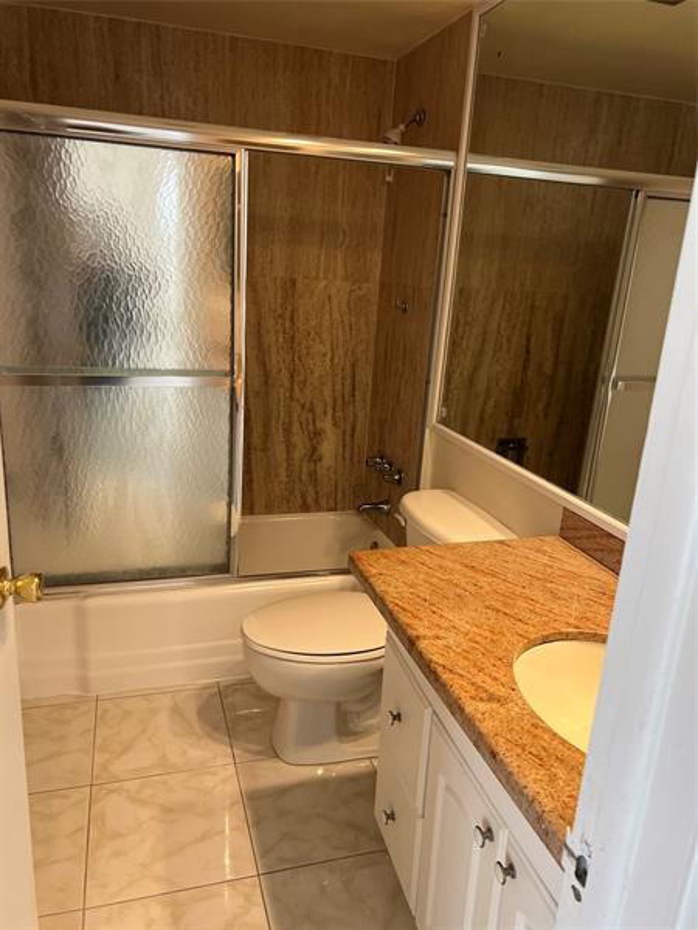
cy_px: 465
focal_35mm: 26
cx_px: 349
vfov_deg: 67.3
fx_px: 699
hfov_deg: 53.1
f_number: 1.5
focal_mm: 5.7
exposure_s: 1/120
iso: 125
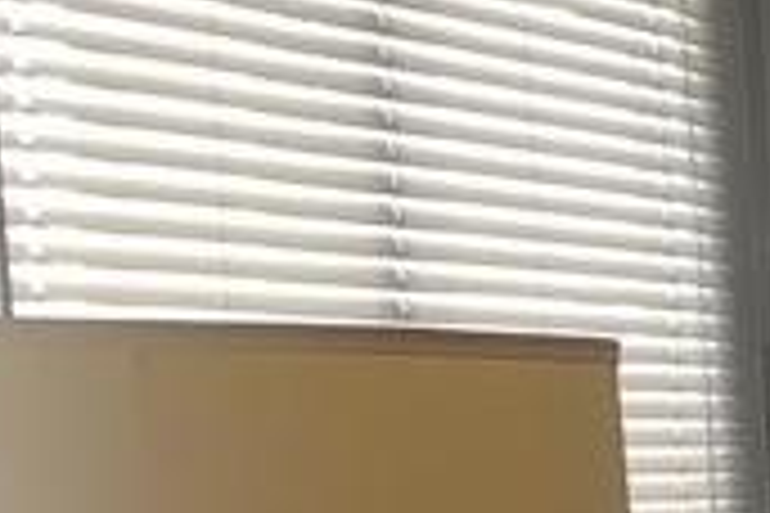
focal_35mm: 193
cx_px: 1599
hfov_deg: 9.8
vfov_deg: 6.8
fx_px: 4128
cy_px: 1098
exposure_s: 1/60
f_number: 2.4
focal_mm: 3.3
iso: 50
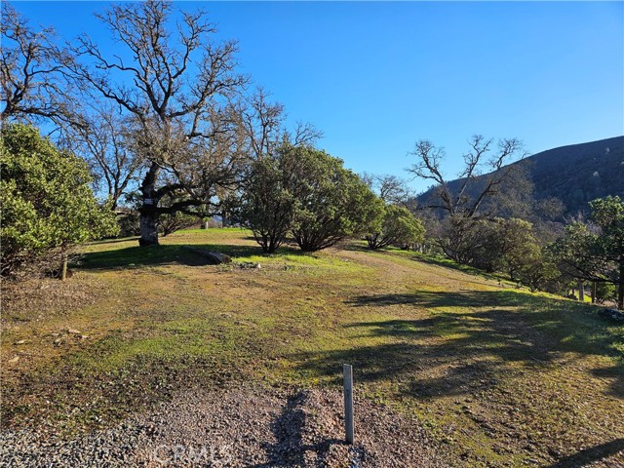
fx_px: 415
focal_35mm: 23
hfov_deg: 73.9
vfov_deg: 58.9
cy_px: 234
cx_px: 312
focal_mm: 5.4
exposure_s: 1/992
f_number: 1.8
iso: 25
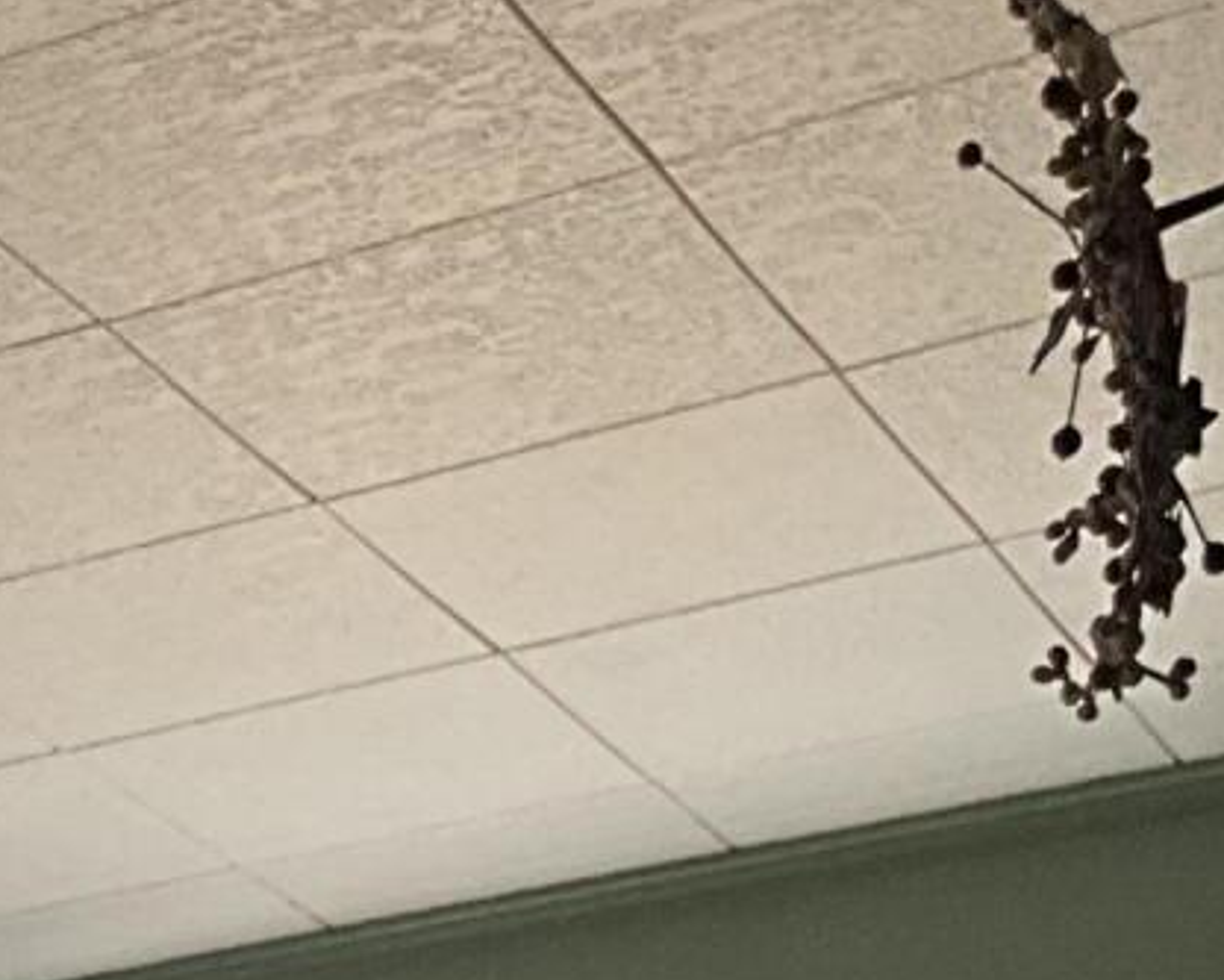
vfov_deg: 9.4
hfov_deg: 12.9
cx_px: -965
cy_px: 2784
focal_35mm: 136
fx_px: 4928
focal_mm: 3
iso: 64
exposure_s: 1/97
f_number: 1.8
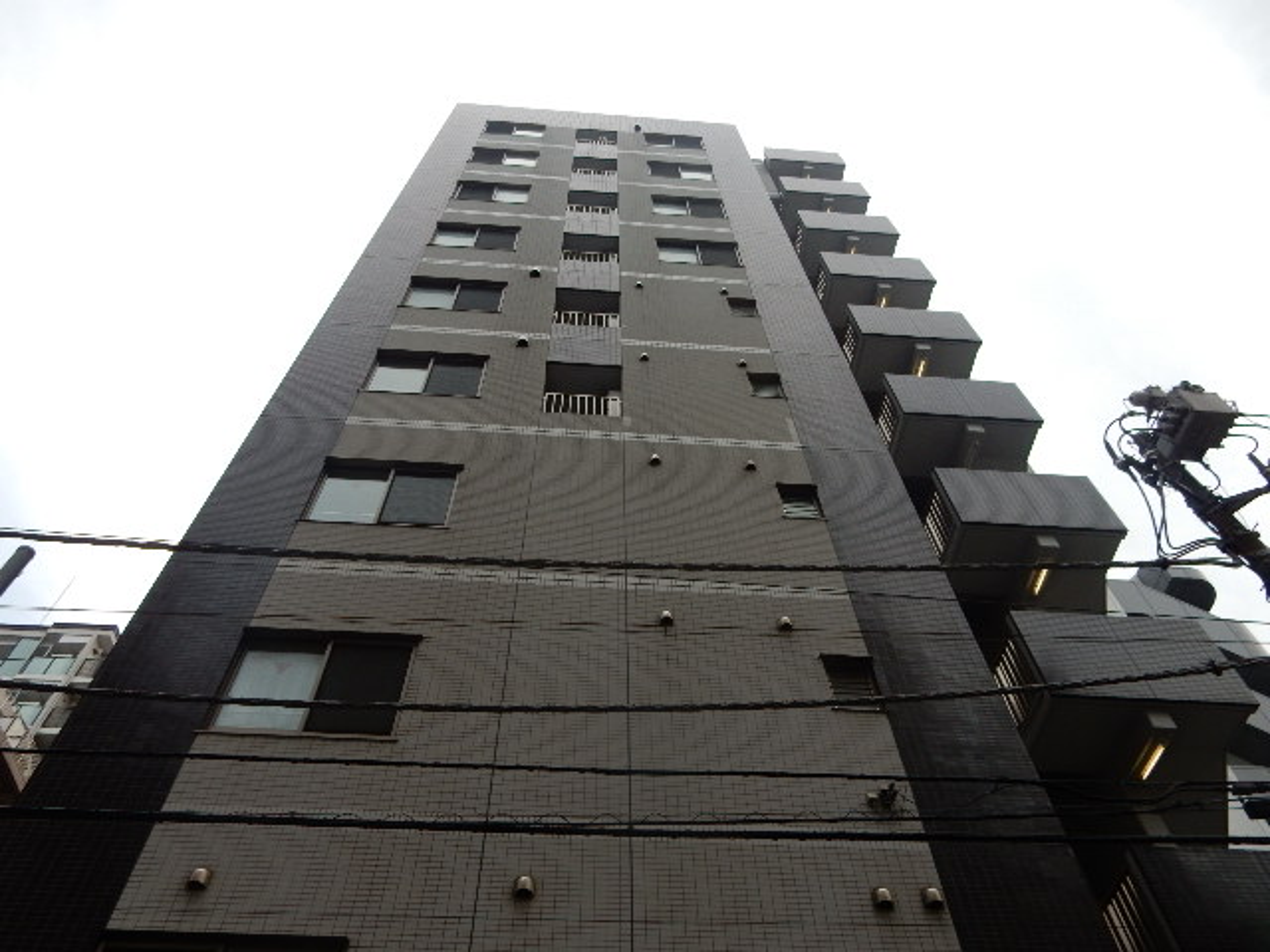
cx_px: 635
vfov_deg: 54.9
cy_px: 476
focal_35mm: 25
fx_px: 917
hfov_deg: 69.4
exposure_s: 1/320
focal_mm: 4.5
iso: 125
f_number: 3.7
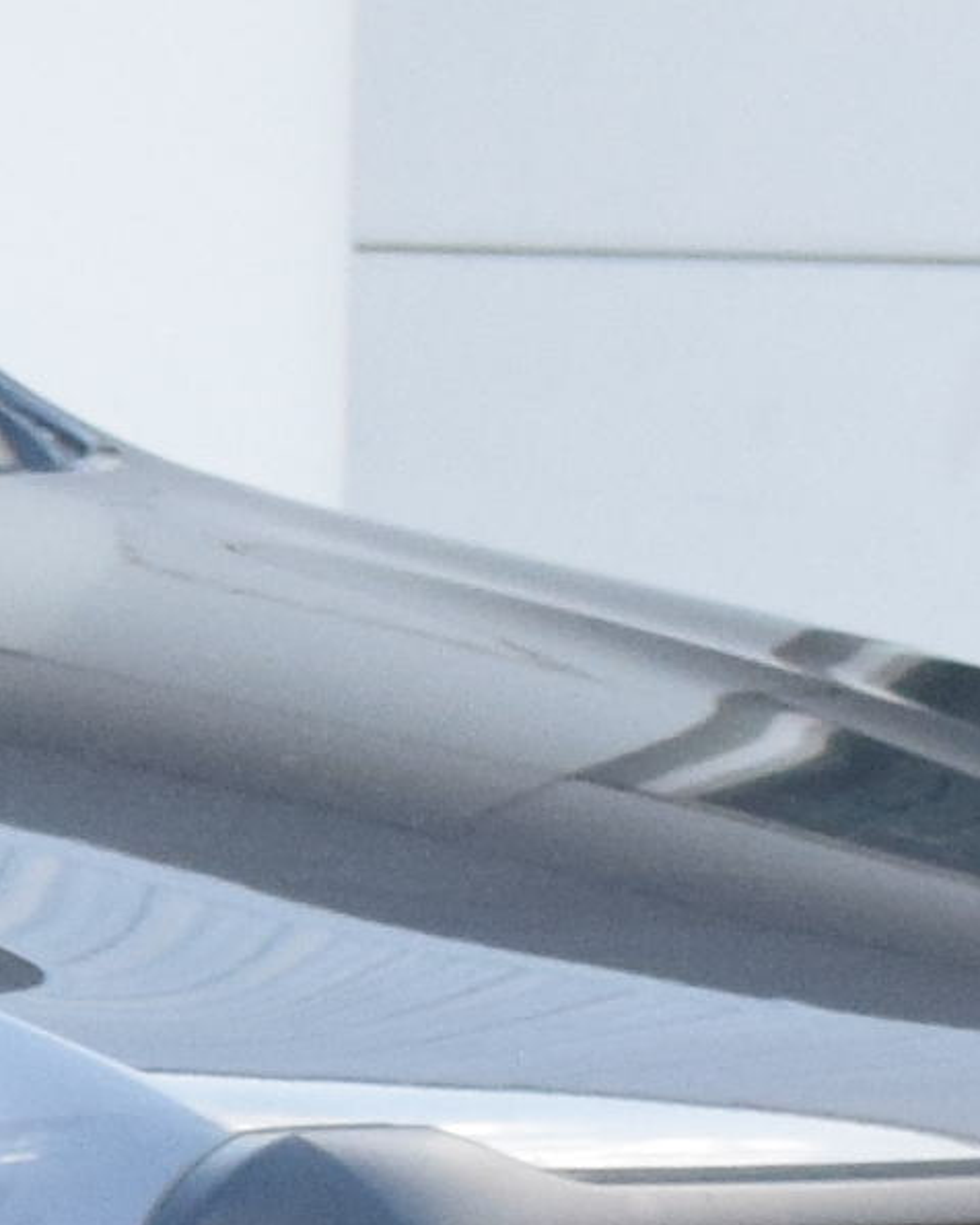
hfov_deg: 3.5
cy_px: 1182
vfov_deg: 4.5
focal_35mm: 426
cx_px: -2094
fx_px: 15445
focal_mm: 30
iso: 1000
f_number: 8
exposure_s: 1/250
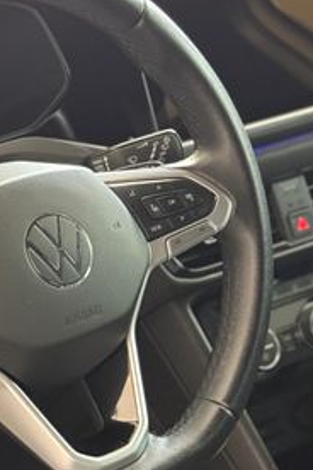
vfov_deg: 23.9
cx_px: 150
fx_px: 1108
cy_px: 286
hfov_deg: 16.1
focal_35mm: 85
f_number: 1.78
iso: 800
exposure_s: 1/26
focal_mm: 6.76
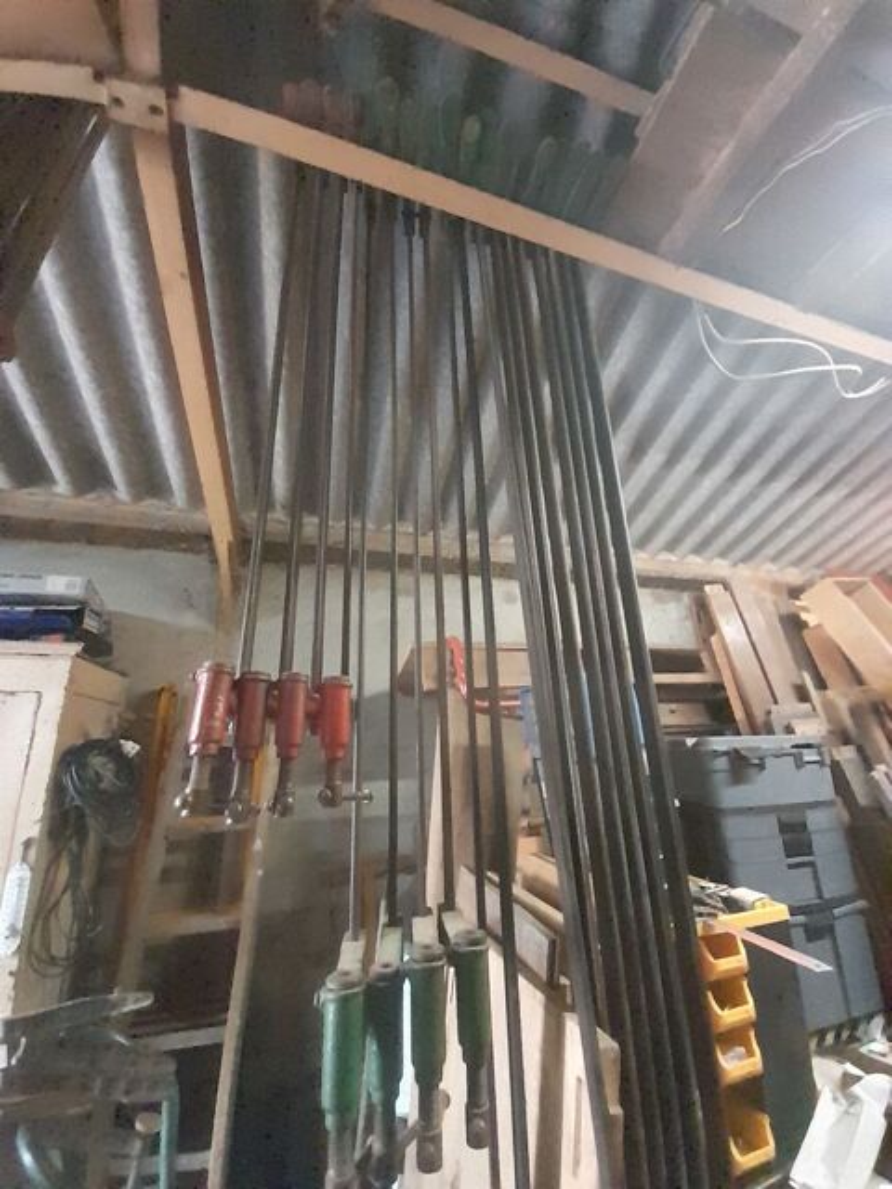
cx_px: 446
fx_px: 447
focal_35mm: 13
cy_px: 594
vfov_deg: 106.2
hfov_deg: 89.9
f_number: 2.2
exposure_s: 1/17
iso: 1000
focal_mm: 1.13
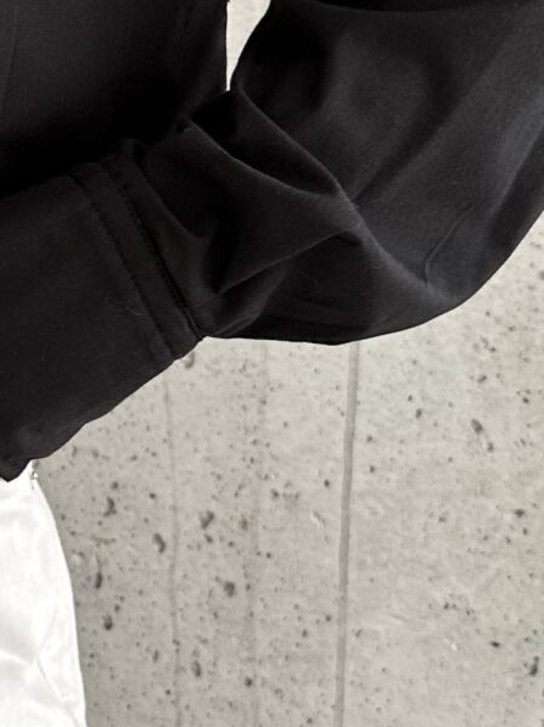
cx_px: -391
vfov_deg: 19.1
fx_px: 2161
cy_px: 313
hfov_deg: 13.1
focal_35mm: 103
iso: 64
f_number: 1.78
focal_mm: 6.86
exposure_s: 1/223
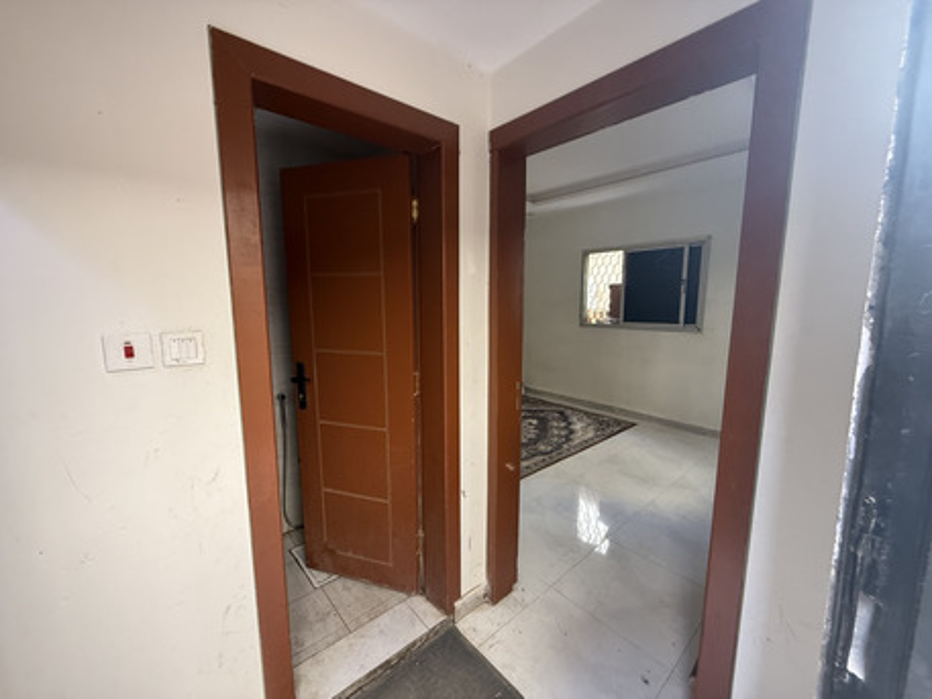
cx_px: 466
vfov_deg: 85.7
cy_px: 350
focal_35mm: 14
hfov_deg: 102.0
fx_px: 377
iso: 320
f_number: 2.2
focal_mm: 2.22
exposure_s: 1/99
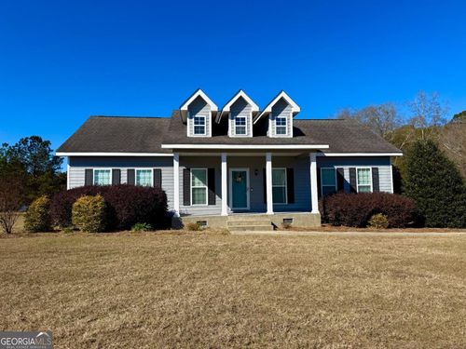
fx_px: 323
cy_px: 174
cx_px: 233
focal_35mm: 24
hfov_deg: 71.6
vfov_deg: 56.8
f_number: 1.78
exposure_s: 1/4673
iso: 80
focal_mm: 6.76
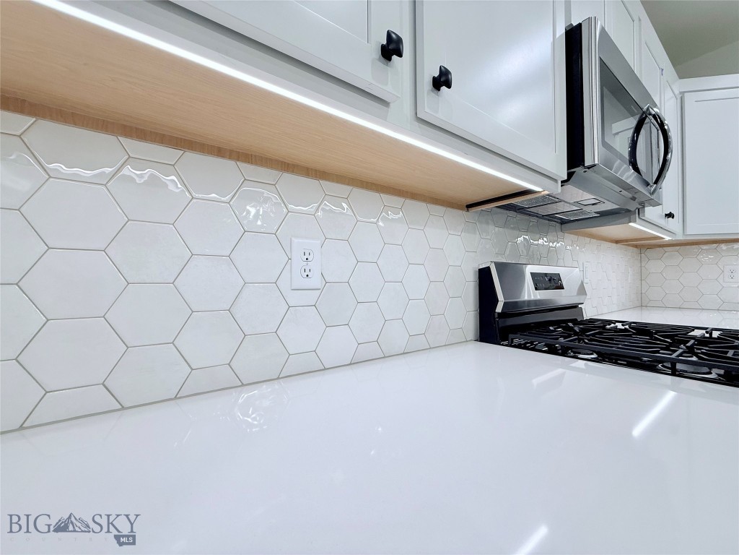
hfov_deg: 102.1
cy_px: 278
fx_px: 299
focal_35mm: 14
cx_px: 370
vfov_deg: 85.7
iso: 100
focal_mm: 2.22
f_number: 2.2
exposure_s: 1/120
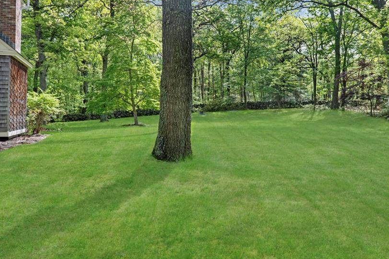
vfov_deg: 38.7
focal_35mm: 34
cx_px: 230
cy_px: 103
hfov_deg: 55.5
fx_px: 367
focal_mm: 18
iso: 400
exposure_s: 1/400
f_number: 8
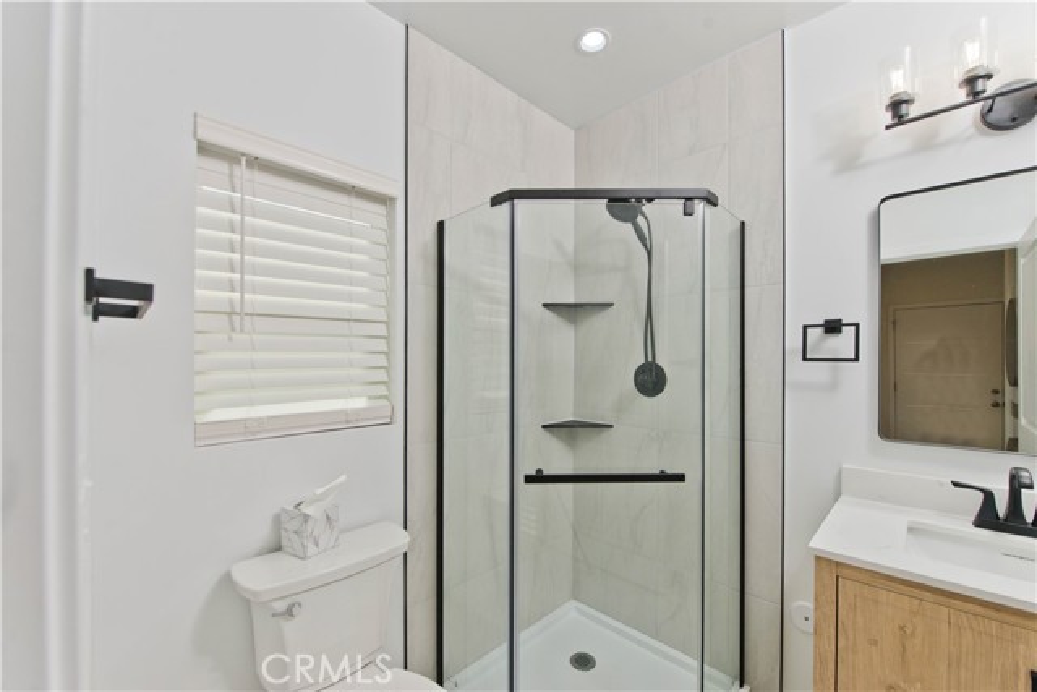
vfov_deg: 81.2
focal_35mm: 14
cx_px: 518
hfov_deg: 104.2
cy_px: 346
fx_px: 403
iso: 400
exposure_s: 1/800
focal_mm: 14
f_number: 5.6
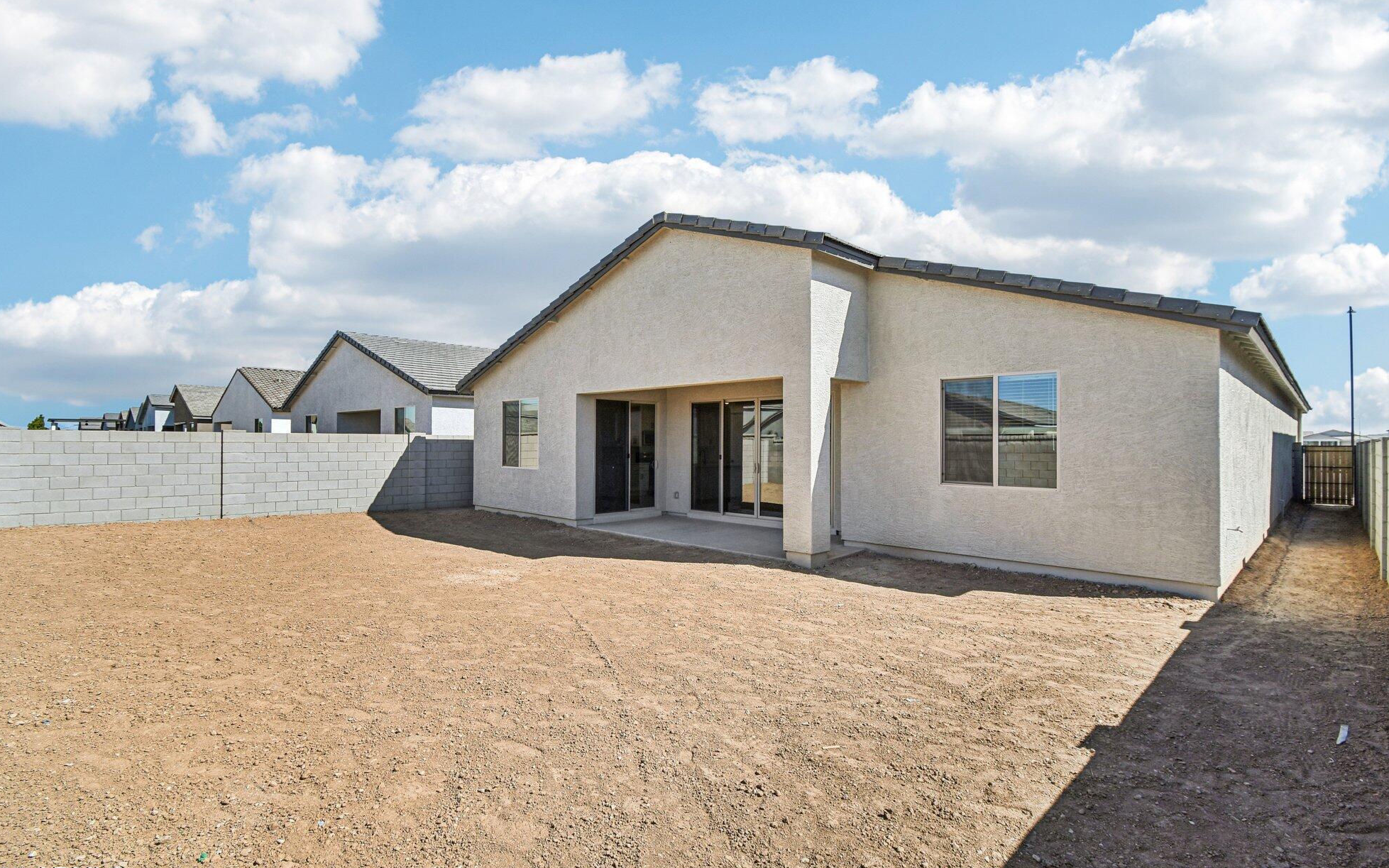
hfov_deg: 97.8
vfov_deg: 71.2
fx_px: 606
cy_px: 438
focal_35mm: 16
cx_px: 689
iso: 100
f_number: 8
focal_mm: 10
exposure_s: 1/320
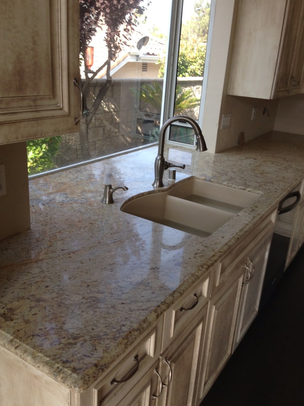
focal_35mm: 34
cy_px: 202
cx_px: 152
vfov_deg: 54.0
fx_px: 398
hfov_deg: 41.8
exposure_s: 1/120
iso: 64
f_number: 2.4
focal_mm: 4.13
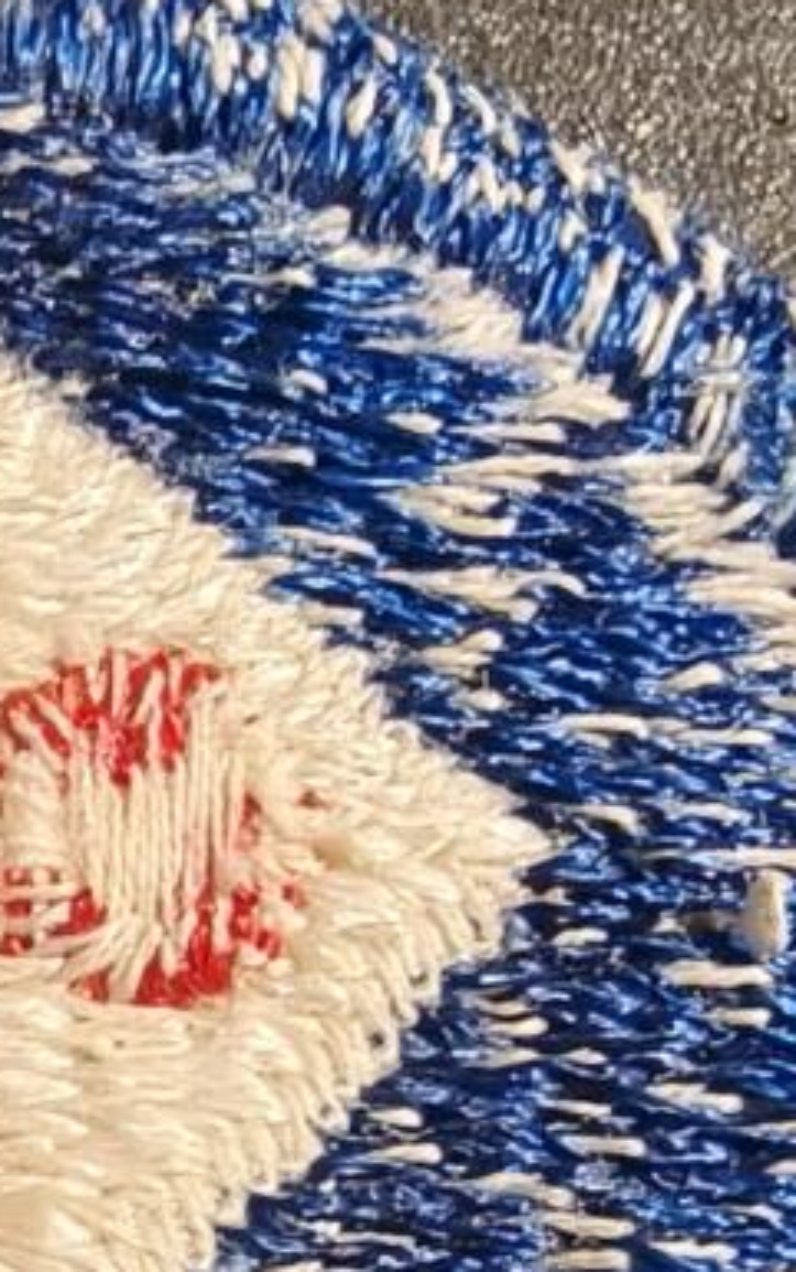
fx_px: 3952
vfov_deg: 15.5
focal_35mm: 114
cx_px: -225
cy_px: 2349
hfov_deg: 11.2
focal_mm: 2.32
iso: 200
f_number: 2
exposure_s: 1/60.3
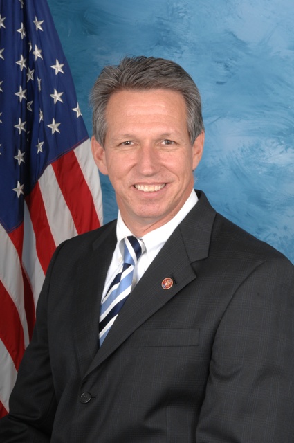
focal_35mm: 105
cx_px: 147
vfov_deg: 19.5
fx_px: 1290
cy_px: 222
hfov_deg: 13.0
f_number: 16
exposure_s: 1/250
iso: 320
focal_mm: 70
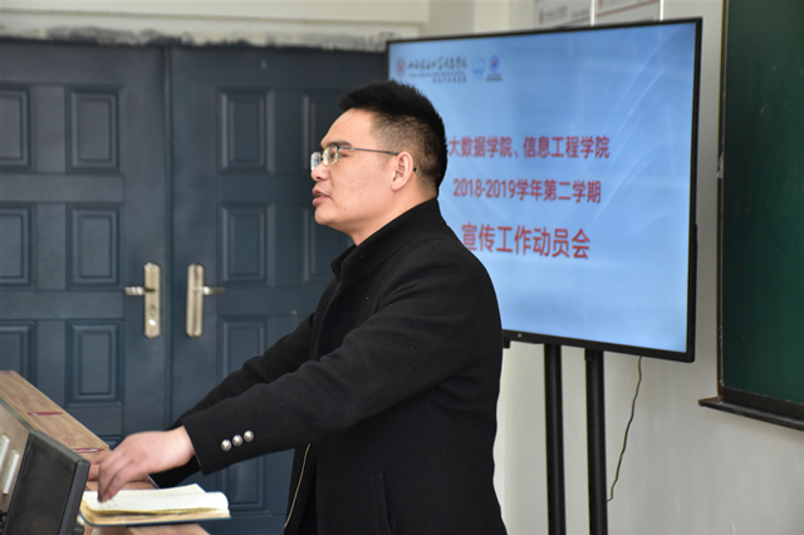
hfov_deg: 19.5
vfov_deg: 13.0
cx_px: 402
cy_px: 268
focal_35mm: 105
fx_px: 2344
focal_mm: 70
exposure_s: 1/125
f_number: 5.6
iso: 1600
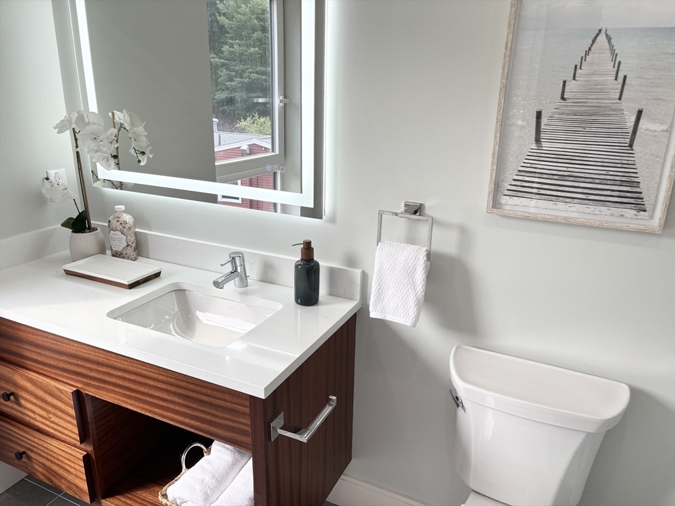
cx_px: 338
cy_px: 253
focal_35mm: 26
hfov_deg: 67.3
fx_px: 507
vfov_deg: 53.1
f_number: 1.6
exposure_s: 1/285
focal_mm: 5.96
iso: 50
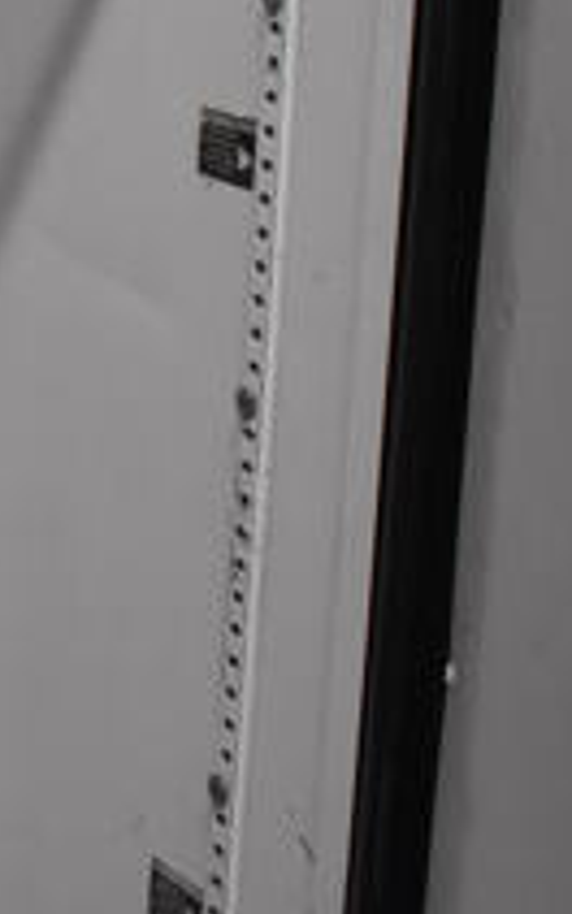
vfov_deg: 17.1
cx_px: -585
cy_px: -15
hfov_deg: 10.2
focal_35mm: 119
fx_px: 2966
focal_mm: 18
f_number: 3.5
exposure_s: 1/125
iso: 1800
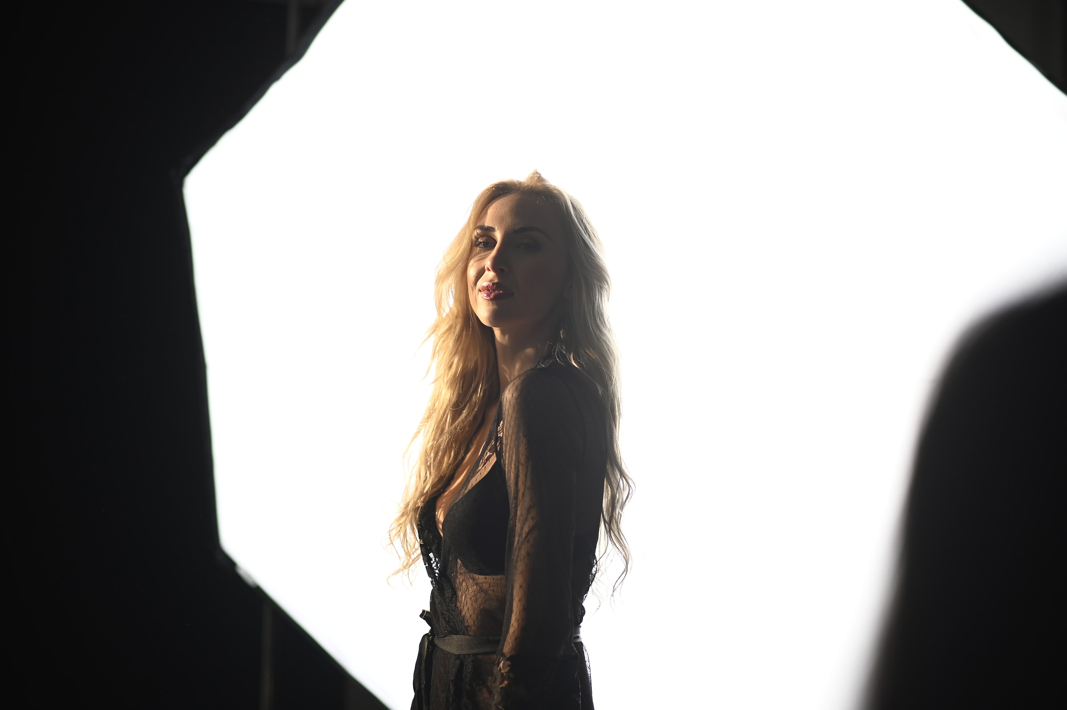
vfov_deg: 16.1
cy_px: 355
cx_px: 534
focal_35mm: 85
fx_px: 2518
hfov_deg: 23.9
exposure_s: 1/200
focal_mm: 85
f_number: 1.8
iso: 100
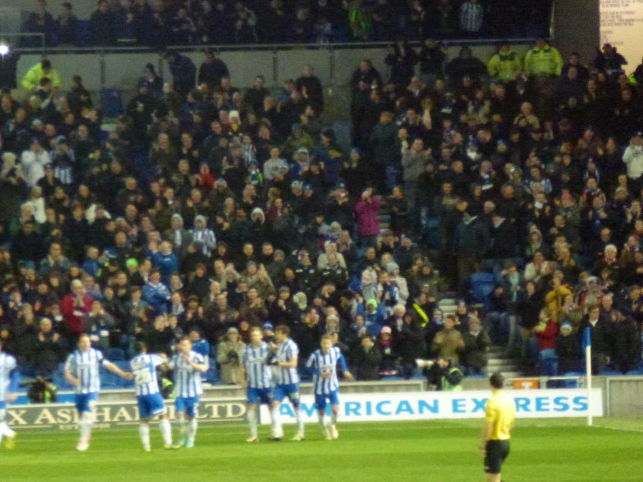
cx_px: 277
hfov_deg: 4.4
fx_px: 8340
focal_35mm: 449
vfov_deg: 3.3
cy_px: 258
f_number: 5.9
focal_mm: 68.8
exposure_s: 1/30
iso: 1600
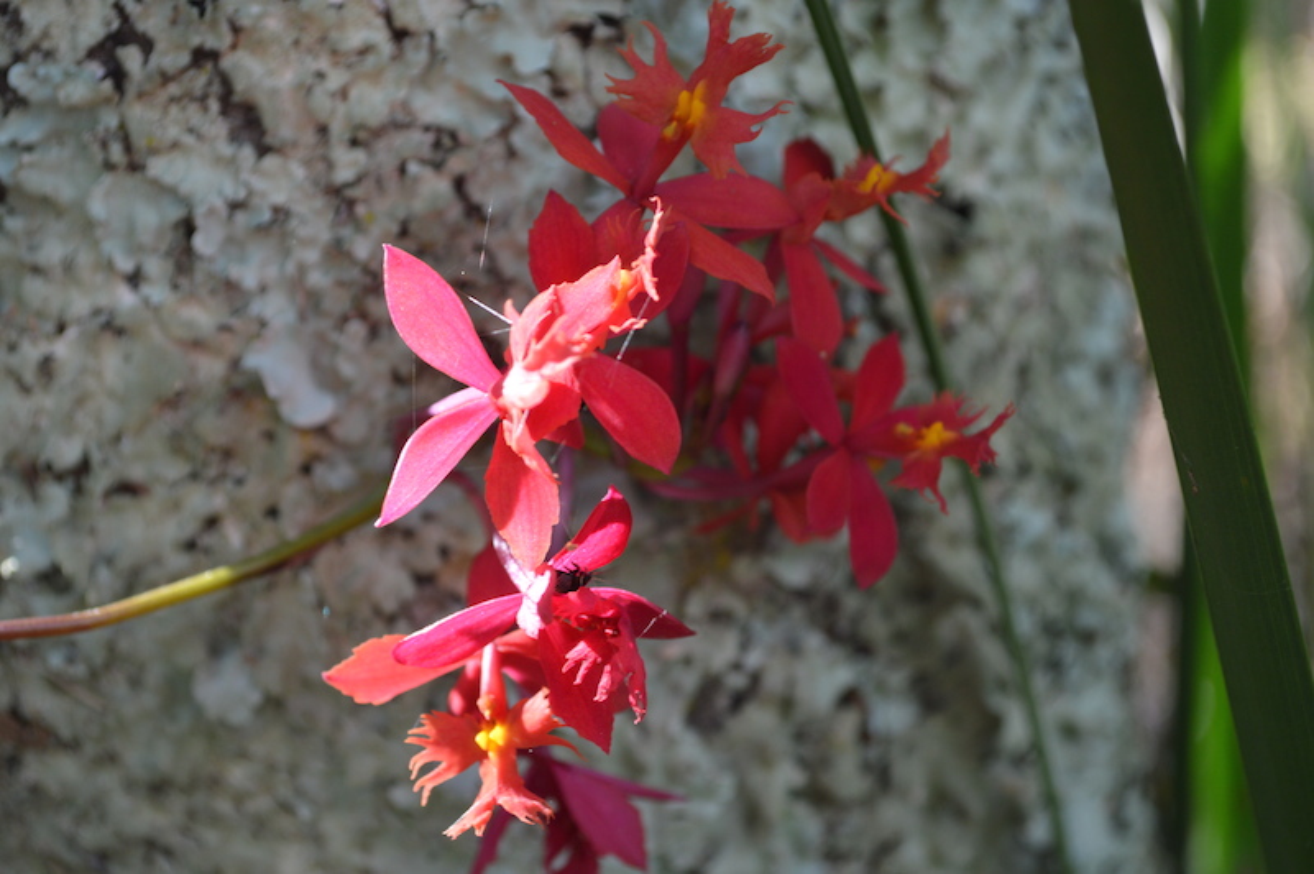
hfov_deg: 31.9
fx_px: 2298
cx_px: 657
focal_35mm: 63
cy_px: 437
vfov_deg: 21.5
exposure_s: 1/125
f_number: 5.6
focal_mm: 42
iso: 400
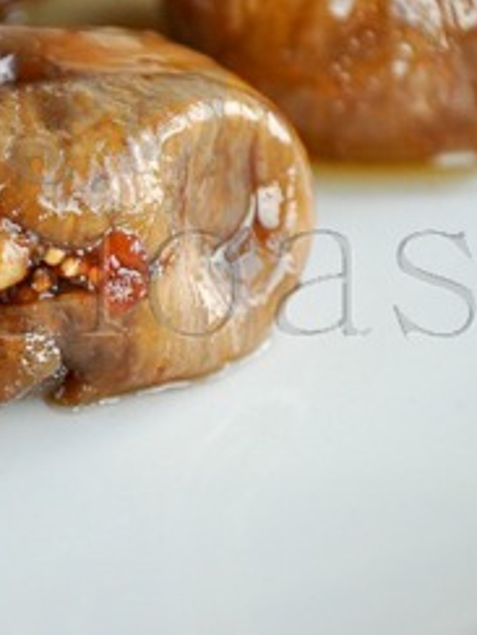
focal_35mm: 310
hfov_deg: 4.8
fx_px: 5695
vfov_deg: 6.4
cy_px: 258
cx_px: 96
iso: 720
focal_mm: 105
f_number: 5.6
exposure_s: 1/125
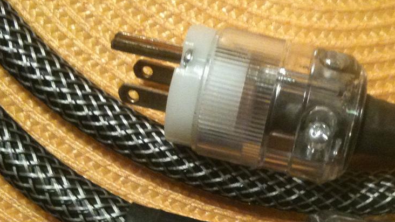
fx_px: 670
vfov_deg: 18.8
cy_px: 120
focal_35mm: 64
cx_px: 252
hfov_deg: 32.6
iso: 320
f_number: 2.8
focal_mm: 3.85
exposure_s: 1/15
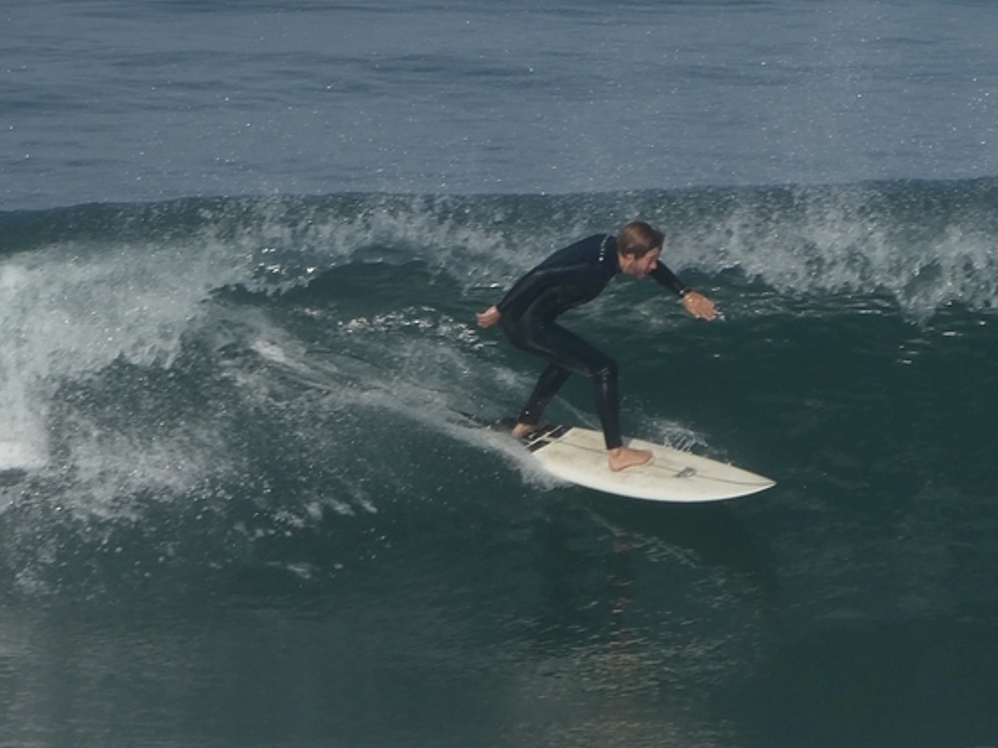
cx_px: 120
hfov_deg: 2.9
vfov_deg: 2.2
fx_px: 19807
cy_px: 335
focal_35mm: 687
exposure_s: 1/800
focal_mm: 66.8
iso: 80
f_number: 6
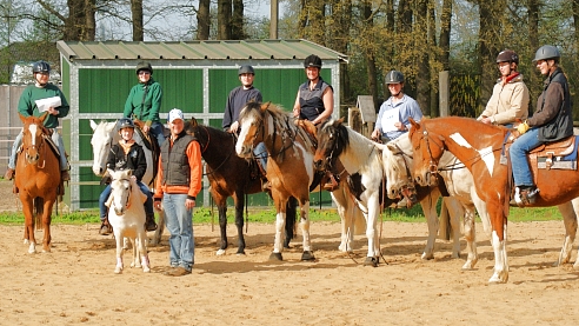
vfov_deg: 7.6
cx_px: 288
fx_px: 2457
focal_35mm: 160
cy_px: 151
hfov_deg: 13.4
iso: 800
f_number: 13
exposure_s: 1/640
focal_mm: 100
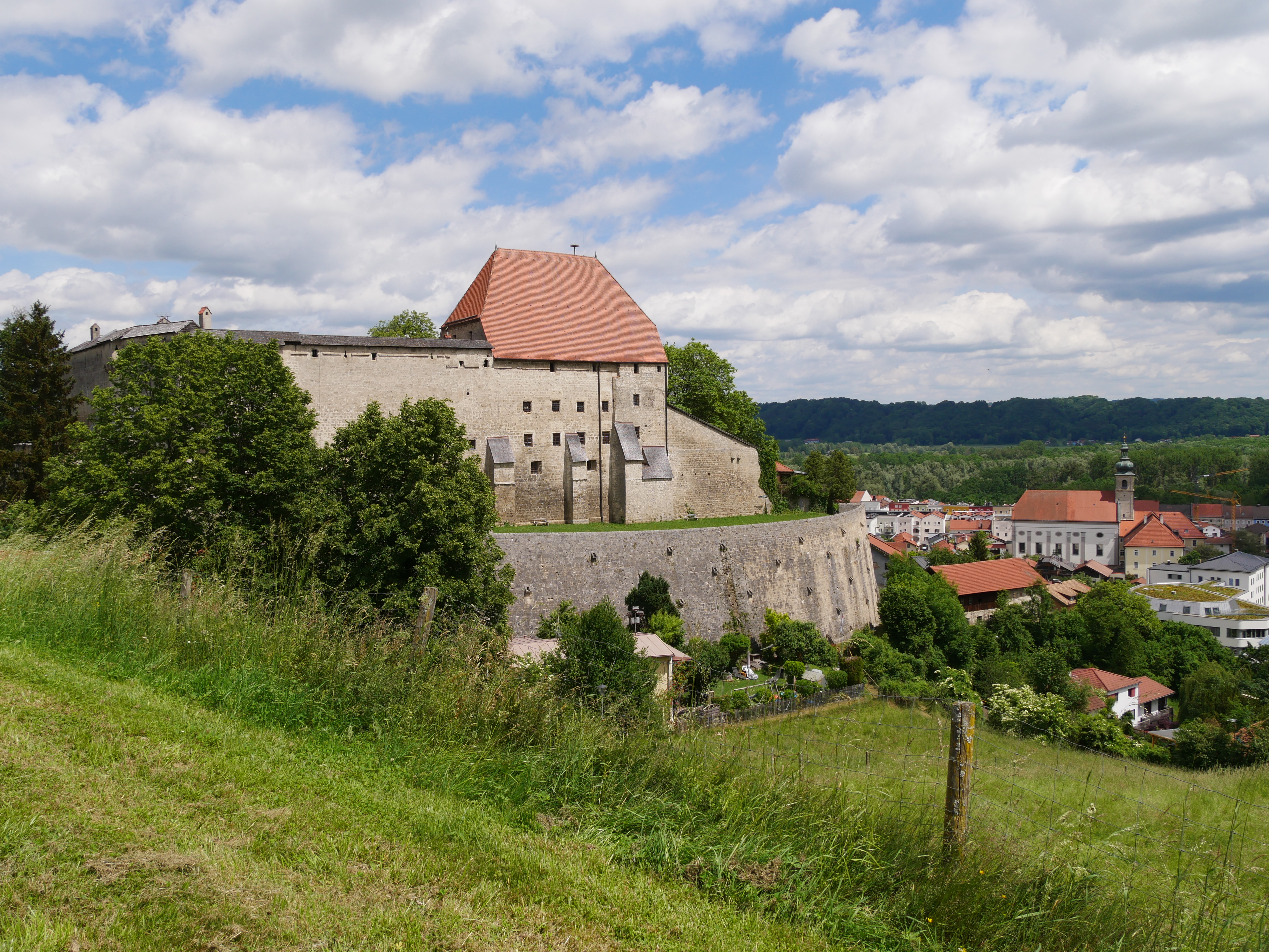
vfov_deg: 49.8
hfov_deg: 63.4
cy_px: 476
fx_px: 1027
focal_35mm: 28
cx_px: 634
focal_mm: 14
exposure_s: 1/640
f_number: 8
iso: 200
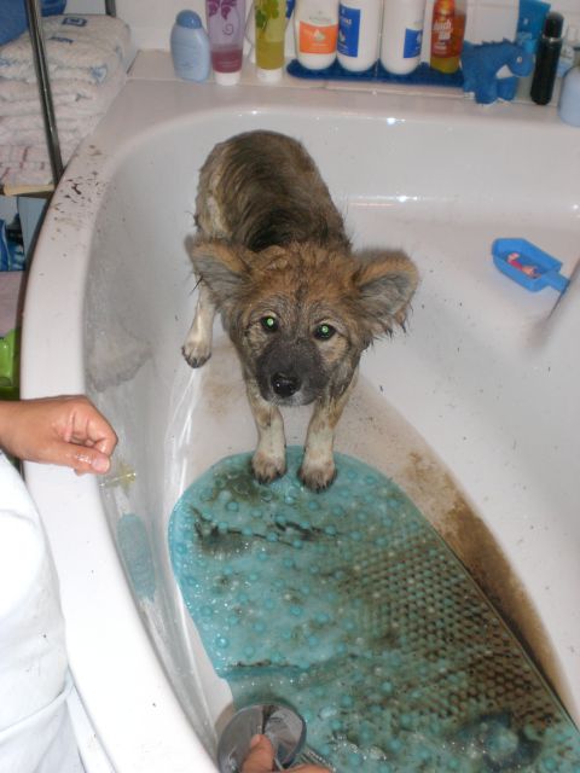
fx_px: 849
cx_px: 290
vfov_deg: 49.0
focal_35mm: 38
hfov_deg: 37.7
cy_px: 386
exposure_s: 1/60
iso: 200
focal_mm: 6.3
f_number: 3.1
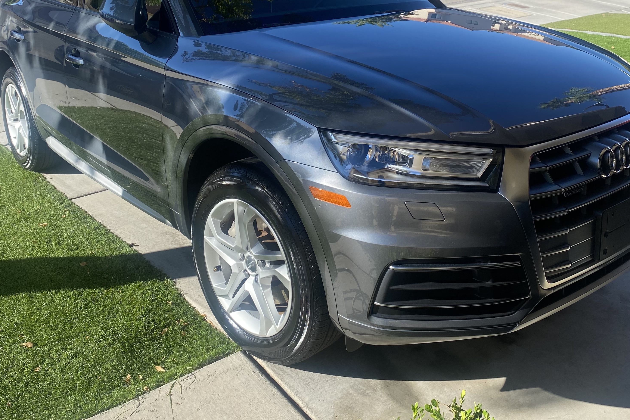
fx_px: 647
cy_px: 102
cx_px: 314
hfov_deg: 51.9
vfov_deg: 35.1
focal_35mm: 37
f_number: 1.8
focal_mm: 4.25
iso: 32
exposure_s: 1/1135
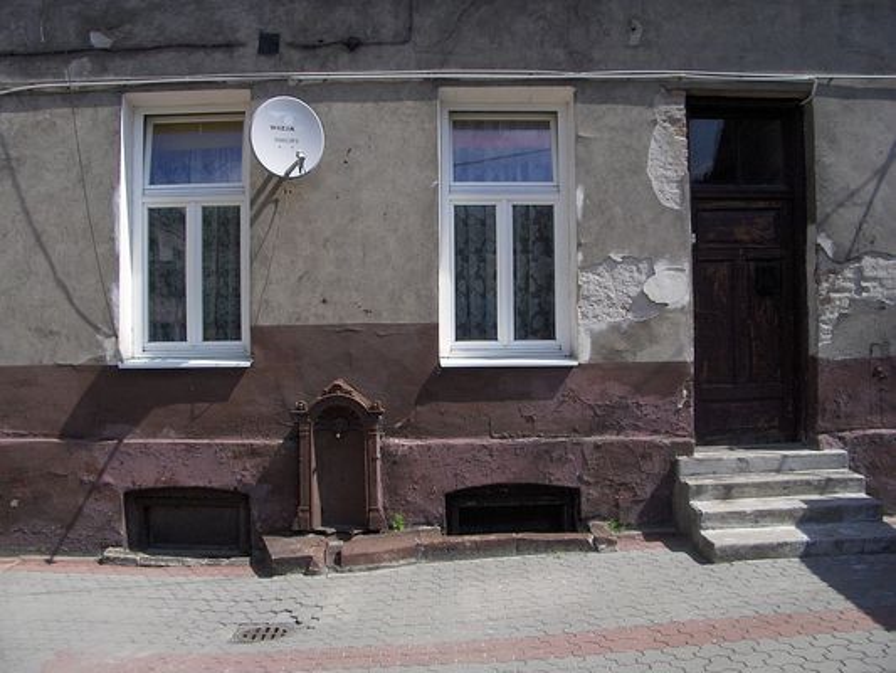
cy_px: 336
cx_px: 448
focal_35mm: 35
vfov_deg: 40.7
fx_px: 906
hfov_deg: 52.6
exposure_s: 1/524
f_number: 4.3
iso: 100
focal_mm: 5.8
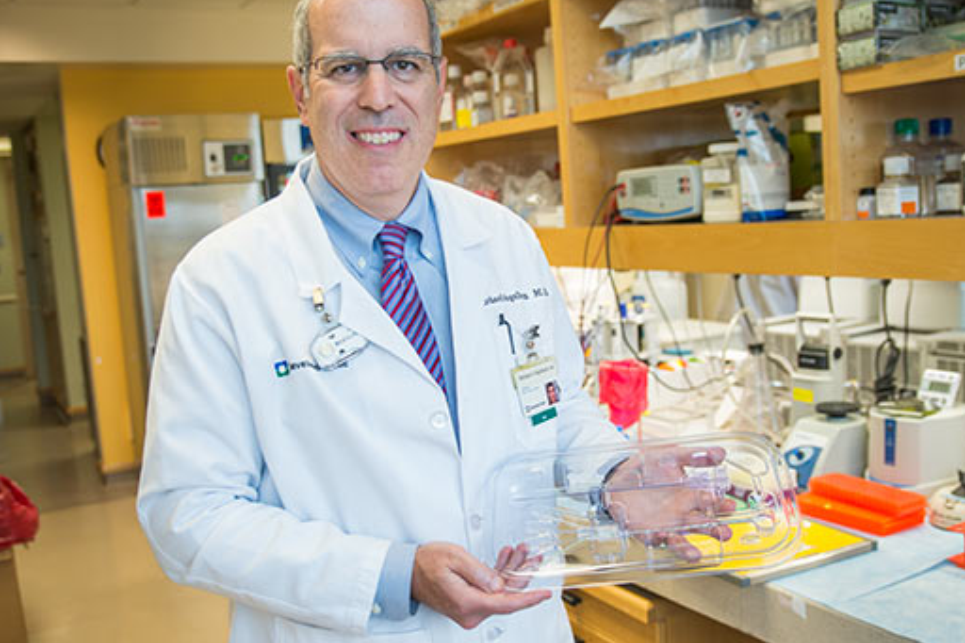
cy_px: 299
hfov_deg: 55.8
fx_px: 911
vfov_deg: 38.8
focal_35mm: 34
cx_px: 513
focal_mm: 30
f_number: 3.3
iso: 400
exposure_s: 1/350
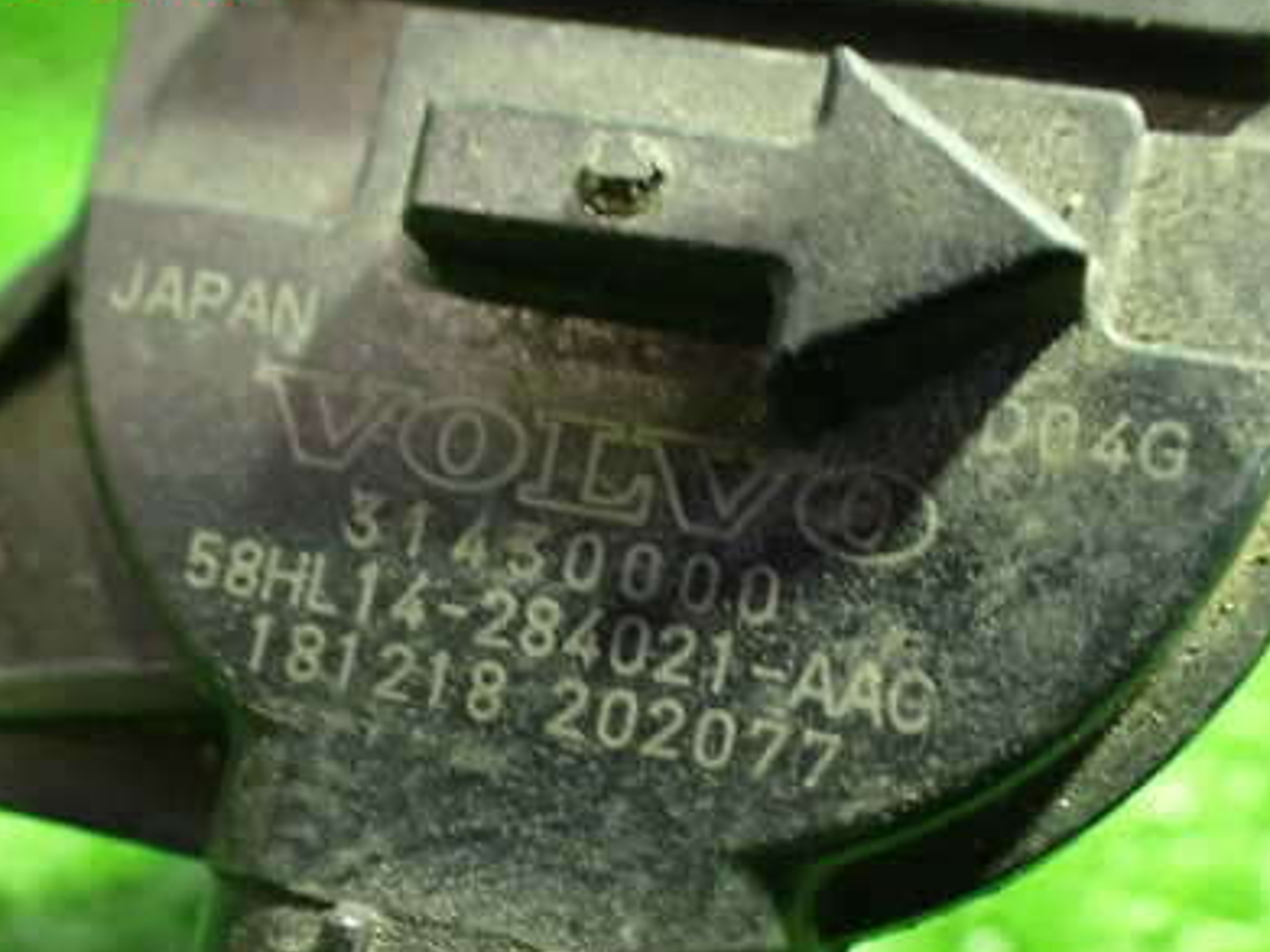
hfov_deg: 41.2
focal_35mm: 46
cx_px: 650
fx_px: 1687
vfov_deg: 31.2
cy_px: 660
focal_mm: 5.4
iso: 1000
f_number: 2.3
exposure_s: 1/30
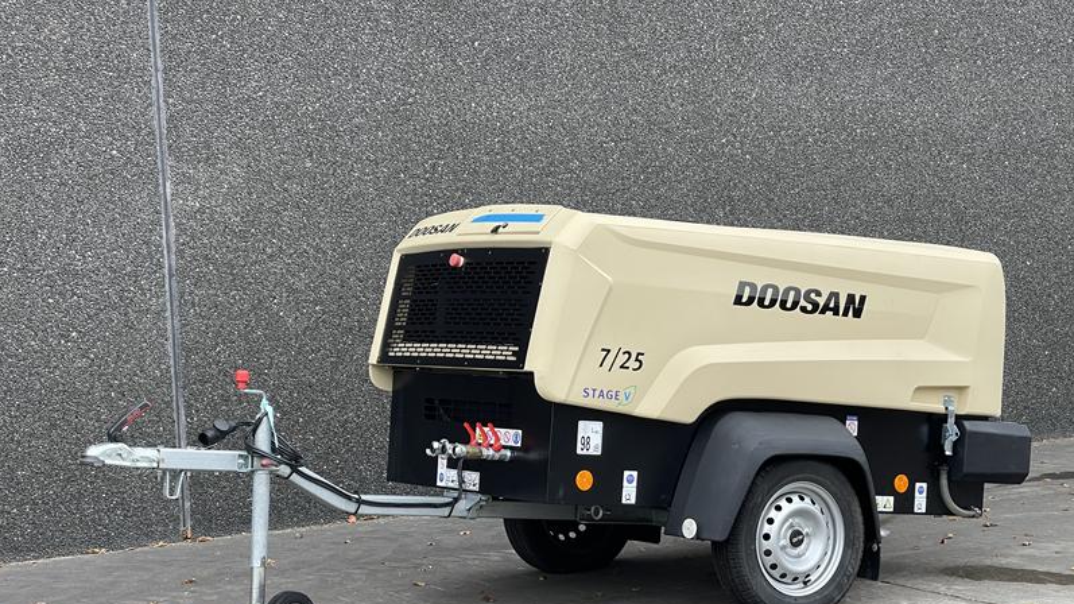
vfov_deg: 17.2
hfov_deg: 30.2
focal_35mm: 70
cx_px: 538
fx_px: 1993
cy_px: 402
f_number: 2.2
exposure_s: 1/133
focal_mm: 7.5
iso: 20
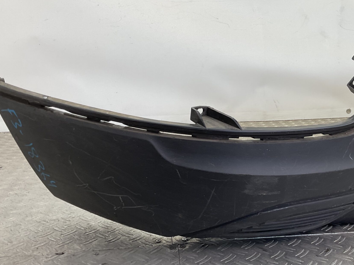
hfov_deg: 41.7
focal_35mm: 45
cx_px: 229
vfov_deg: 32.2
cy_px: 146
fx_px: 460
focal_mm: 3
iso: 25
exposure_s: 1/100
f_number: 1.8
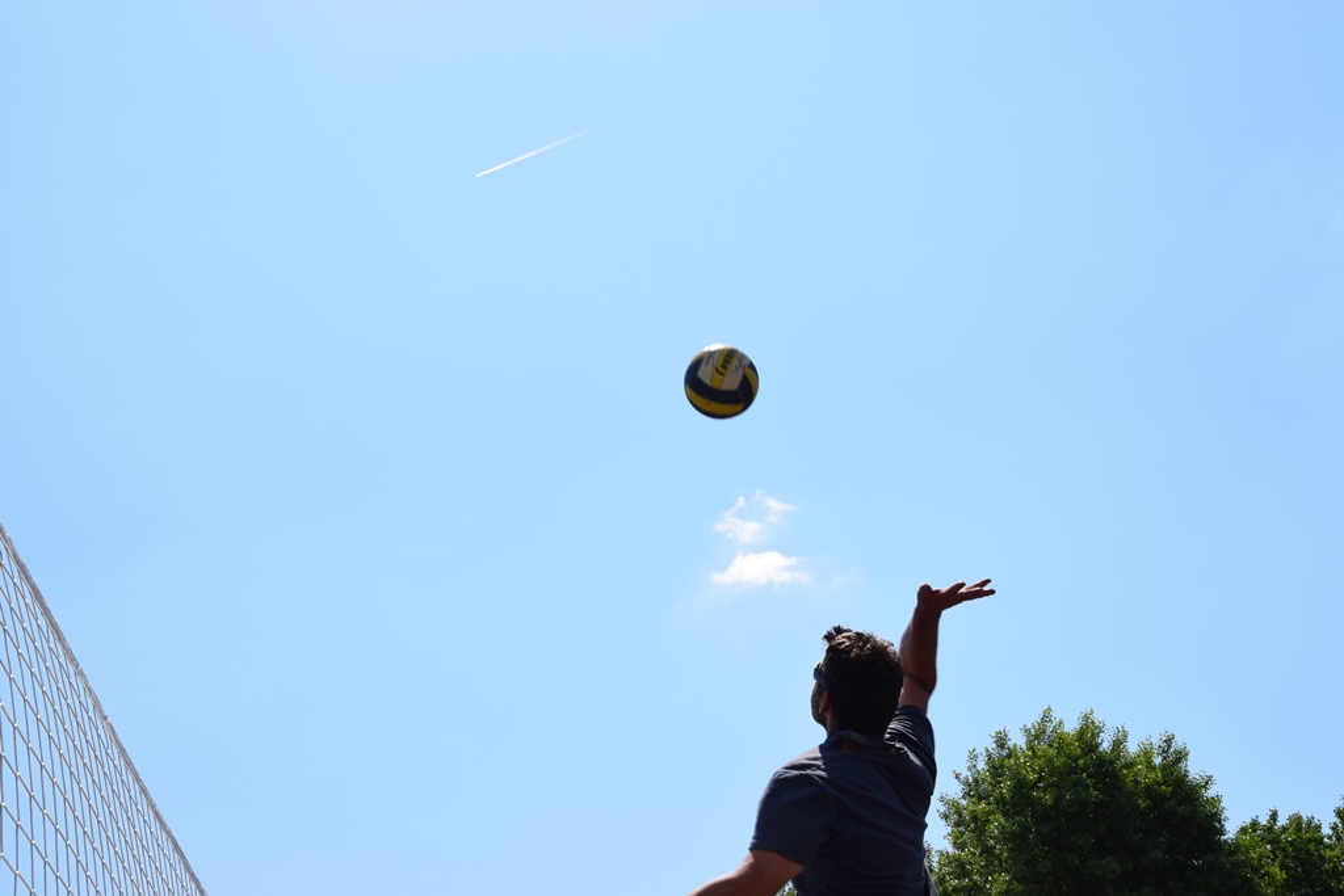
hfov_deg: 37.8
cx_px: 672
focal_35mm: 52
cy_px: 448
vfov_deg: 25.8
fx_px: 1960
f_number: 10
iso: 200
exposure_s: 1/400
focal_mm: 35
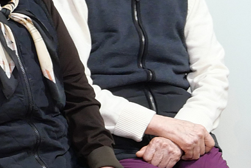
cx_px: 212
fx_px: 2252
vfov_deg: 4.3
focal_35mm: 323
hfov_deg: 6.4
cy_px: 150
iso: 800
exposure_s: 1/13
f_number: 5
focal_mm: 28.6
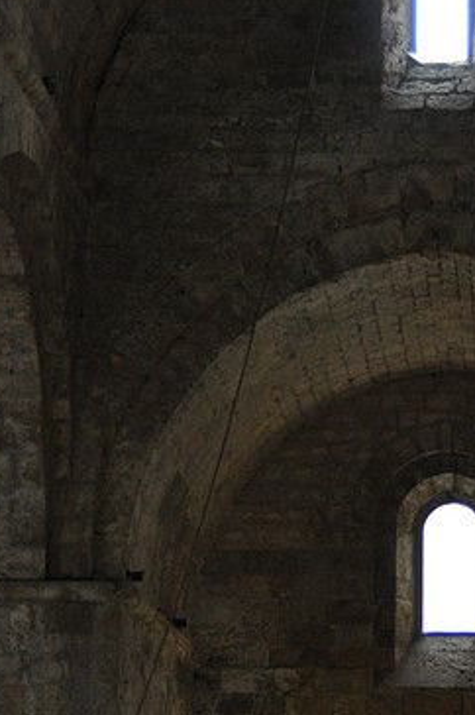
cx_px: 409
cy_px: 464
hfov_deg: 10.2
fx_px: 2650
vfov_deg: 15.3
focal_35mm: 134
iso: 900
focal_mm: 27
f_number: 2.8
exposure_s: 1/30
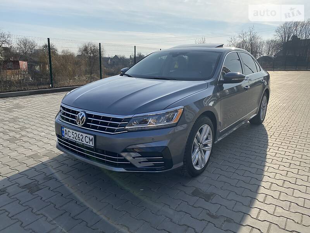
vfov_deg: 53.1
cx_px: 155
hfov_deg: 67.3
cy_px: 116
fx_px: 233
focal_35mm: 26
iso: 32
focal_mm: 4.2
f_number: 1.8
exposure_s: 1/3215
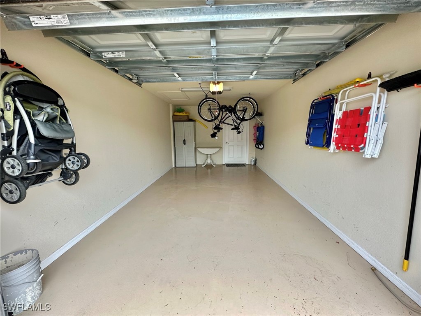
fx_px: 170
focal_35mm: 14
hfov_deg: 102.1
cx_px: 210
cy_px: 158
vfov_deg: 85.7
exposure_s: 1/99
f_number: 2.2
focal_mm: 2.22
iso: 125
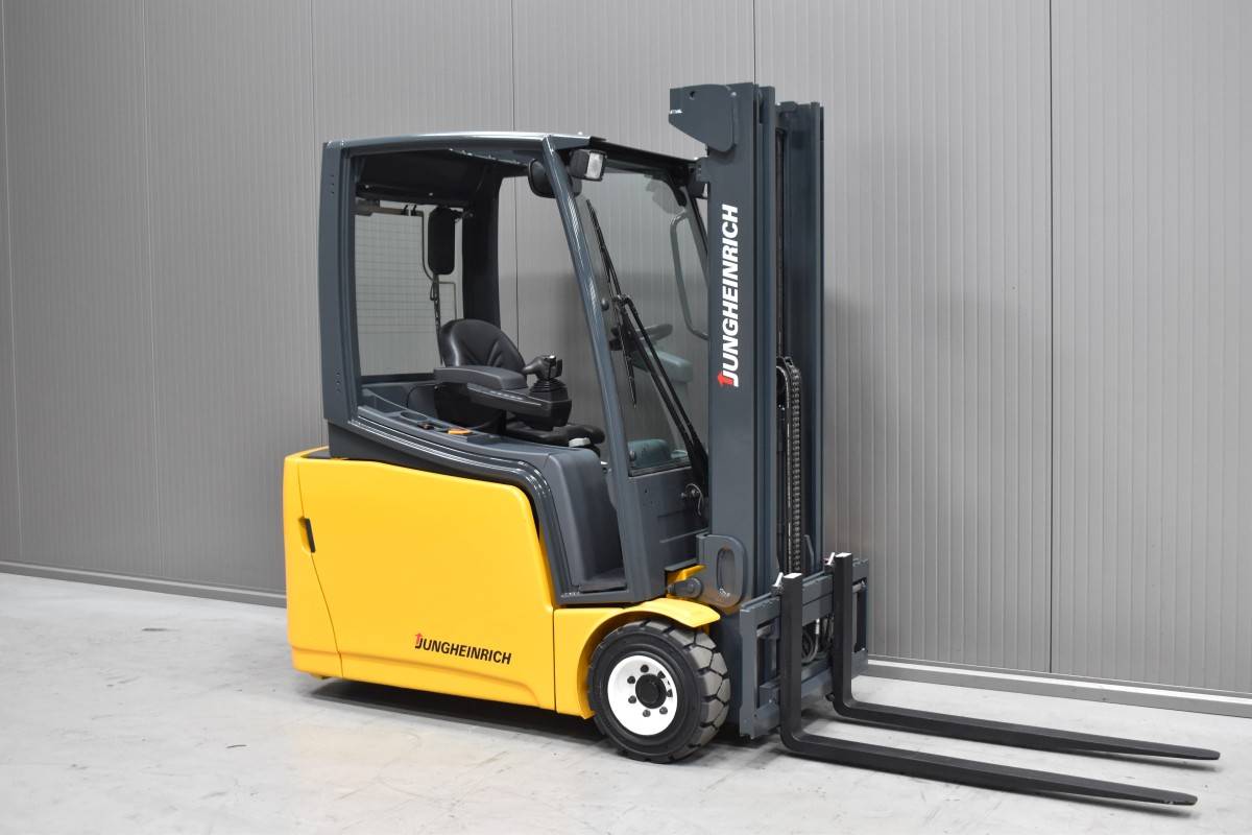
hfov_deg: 47.9
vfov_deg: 33.0
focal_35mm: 40
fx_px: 1408
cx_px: 626
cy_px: 418
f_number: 5
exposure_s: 1/30
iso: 1600
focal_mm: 27
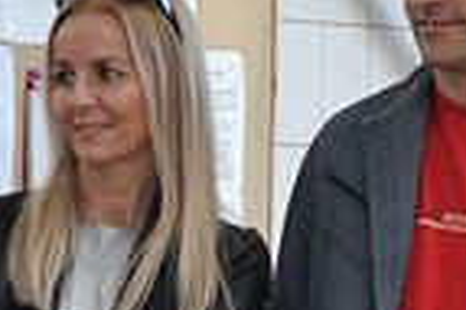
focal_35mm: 232
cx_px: 26
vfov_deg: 5.8
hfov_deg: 8.8
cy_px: 628
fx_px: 3000
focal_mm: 26
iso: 1250
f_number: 5.6
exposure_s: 1/160
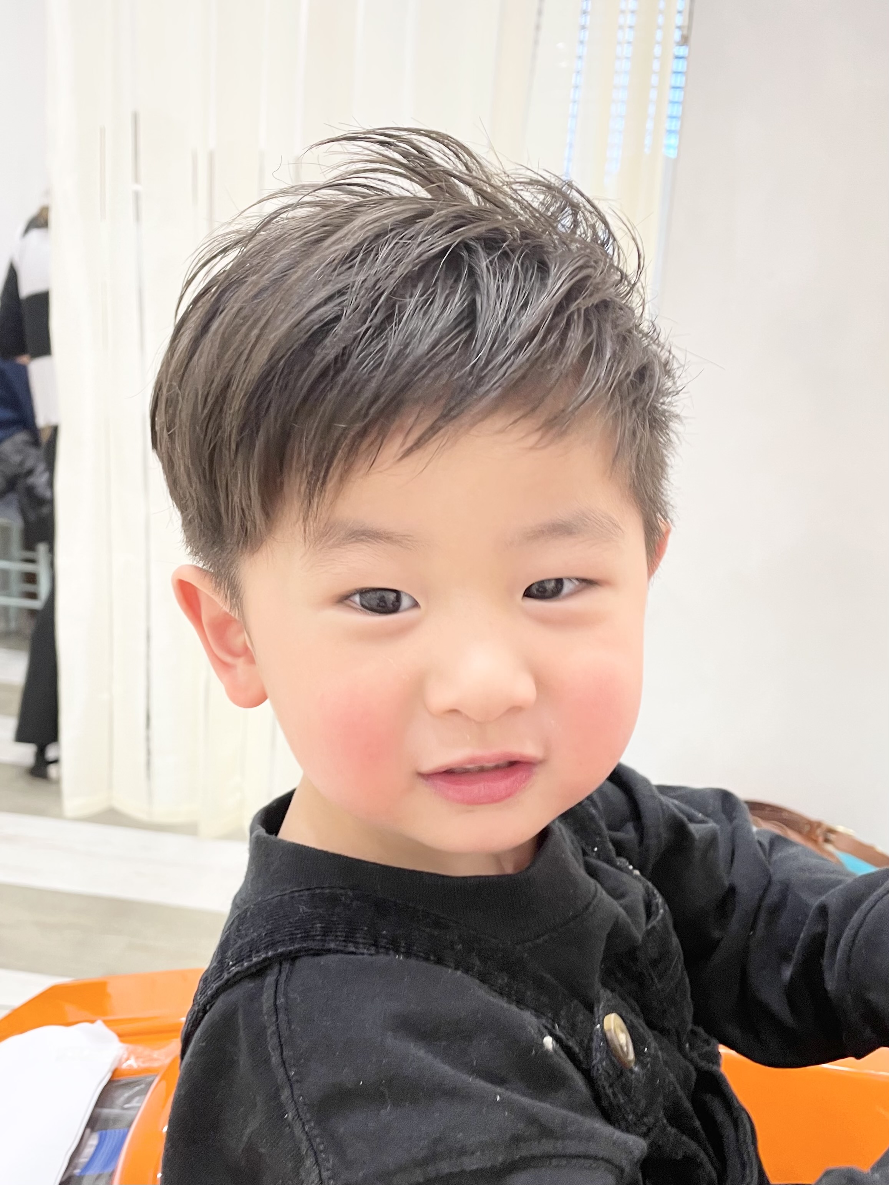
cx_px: 444
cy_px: 592
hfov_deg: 53.1
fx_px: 890
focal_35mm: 26
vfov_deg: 67.3
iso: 80
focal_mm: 4.2
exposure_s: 1/50
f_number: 1.6
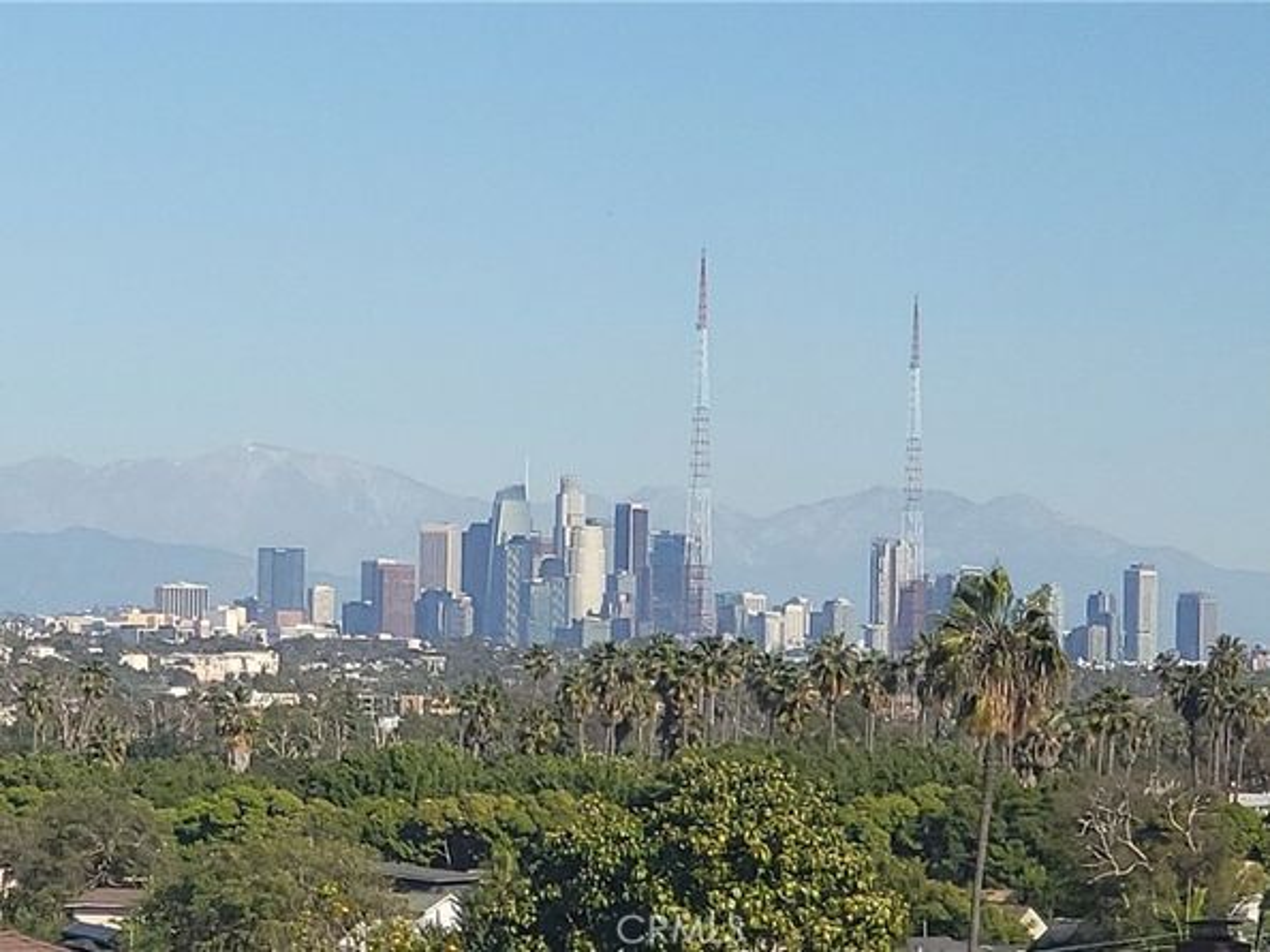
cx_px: 635
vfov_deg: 28.0
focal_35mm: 52
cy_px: 476
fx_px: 1907
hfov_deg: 36.8
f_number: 2.4
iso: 25
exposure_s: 1/779
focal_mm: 6
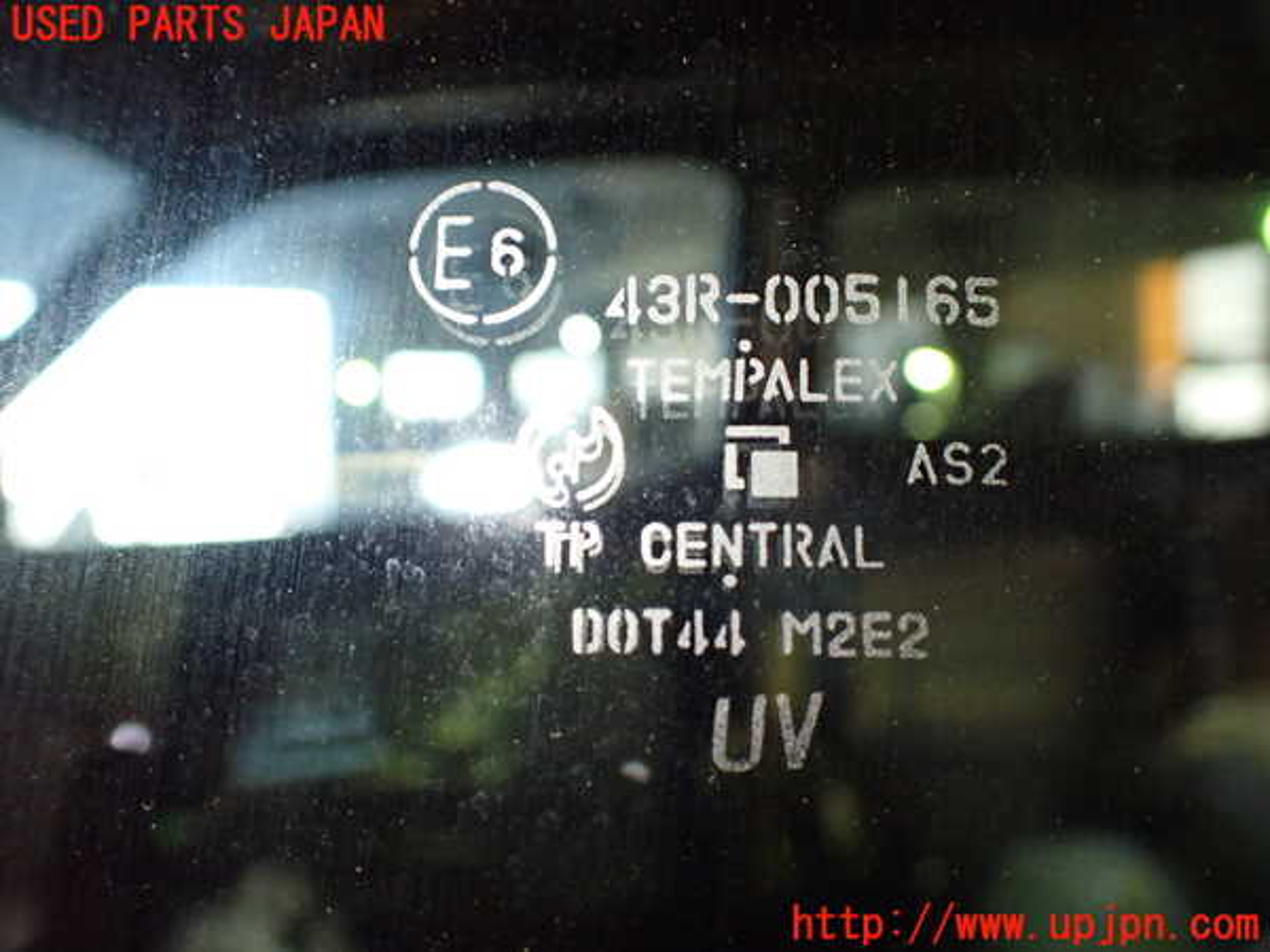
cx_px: 635
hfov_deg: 60.0
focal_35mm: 30
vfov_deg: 46.8
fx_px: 1101
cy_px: 476
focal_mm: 5.4
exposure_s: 1/125
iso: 640
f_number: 2.3
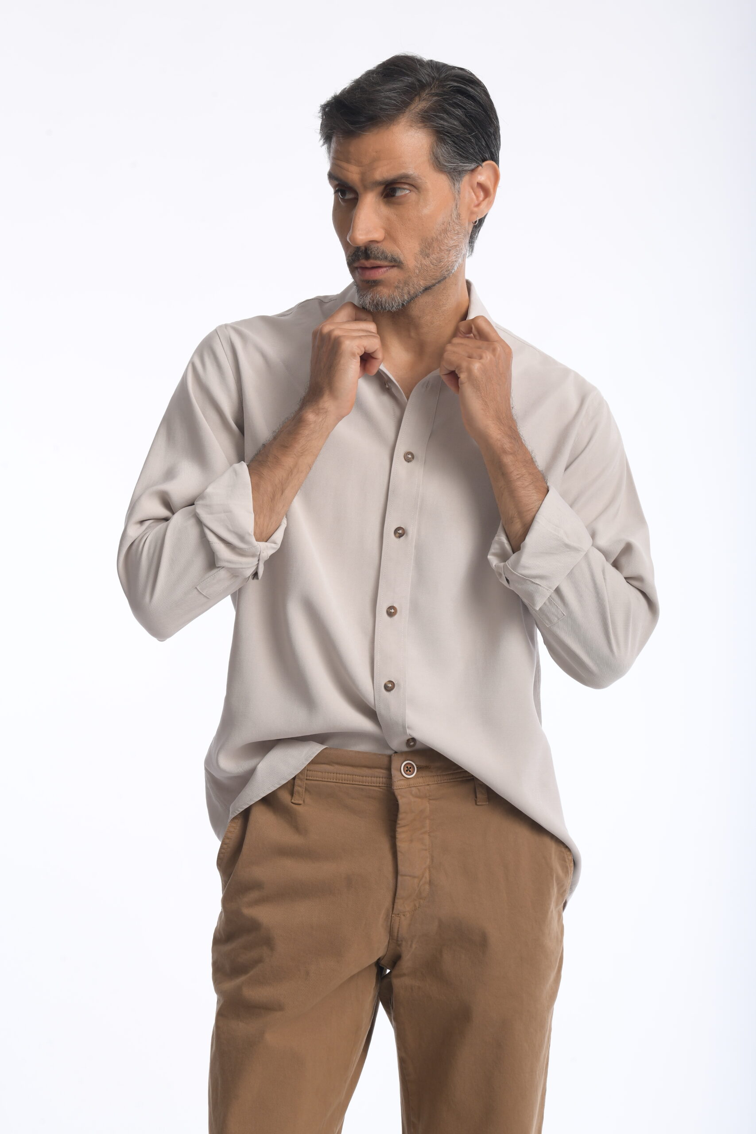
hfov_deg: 11.8
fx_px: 3653
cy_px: 567
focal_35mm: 116
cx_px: 378
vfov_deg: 17.6
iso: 500
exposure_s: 1/250
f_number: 11
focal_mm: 116
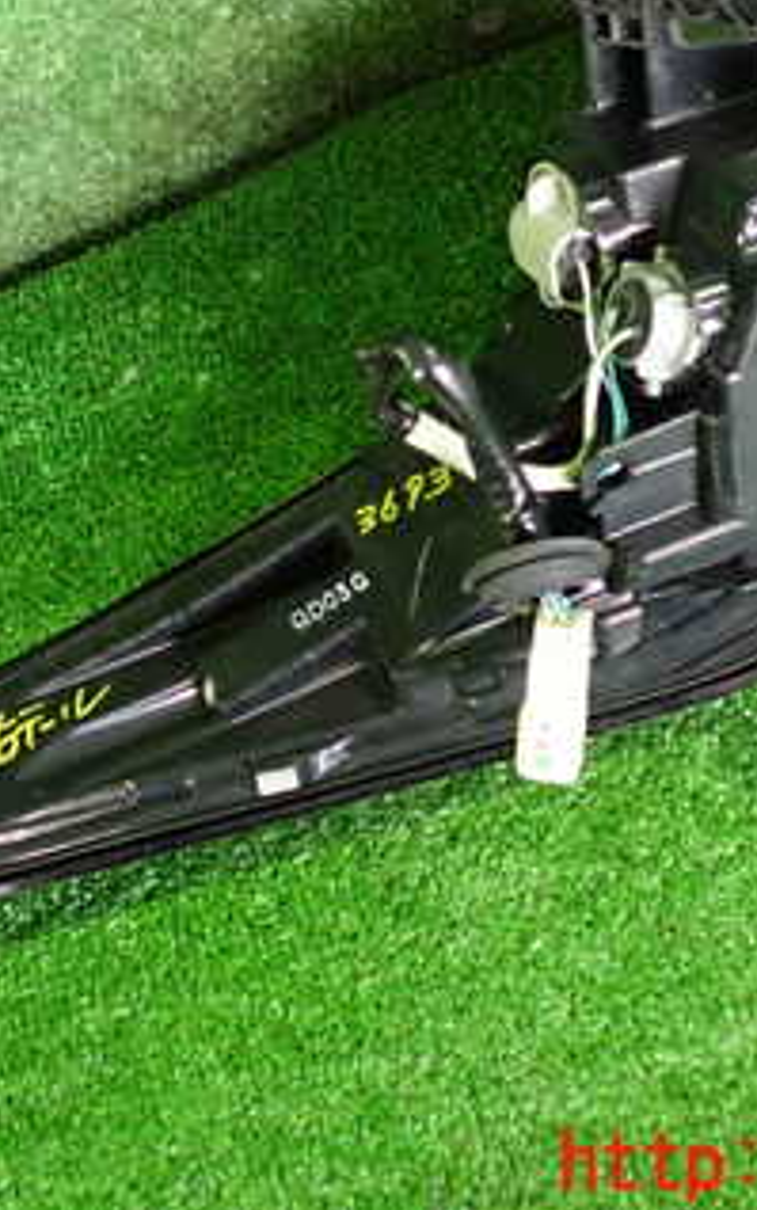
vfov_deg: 33.5
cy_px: 358
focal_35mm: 60
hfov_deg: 21.6
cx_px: 278
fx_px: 1979
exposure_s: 1/25
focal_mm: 5.4
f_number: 2.3
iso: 800
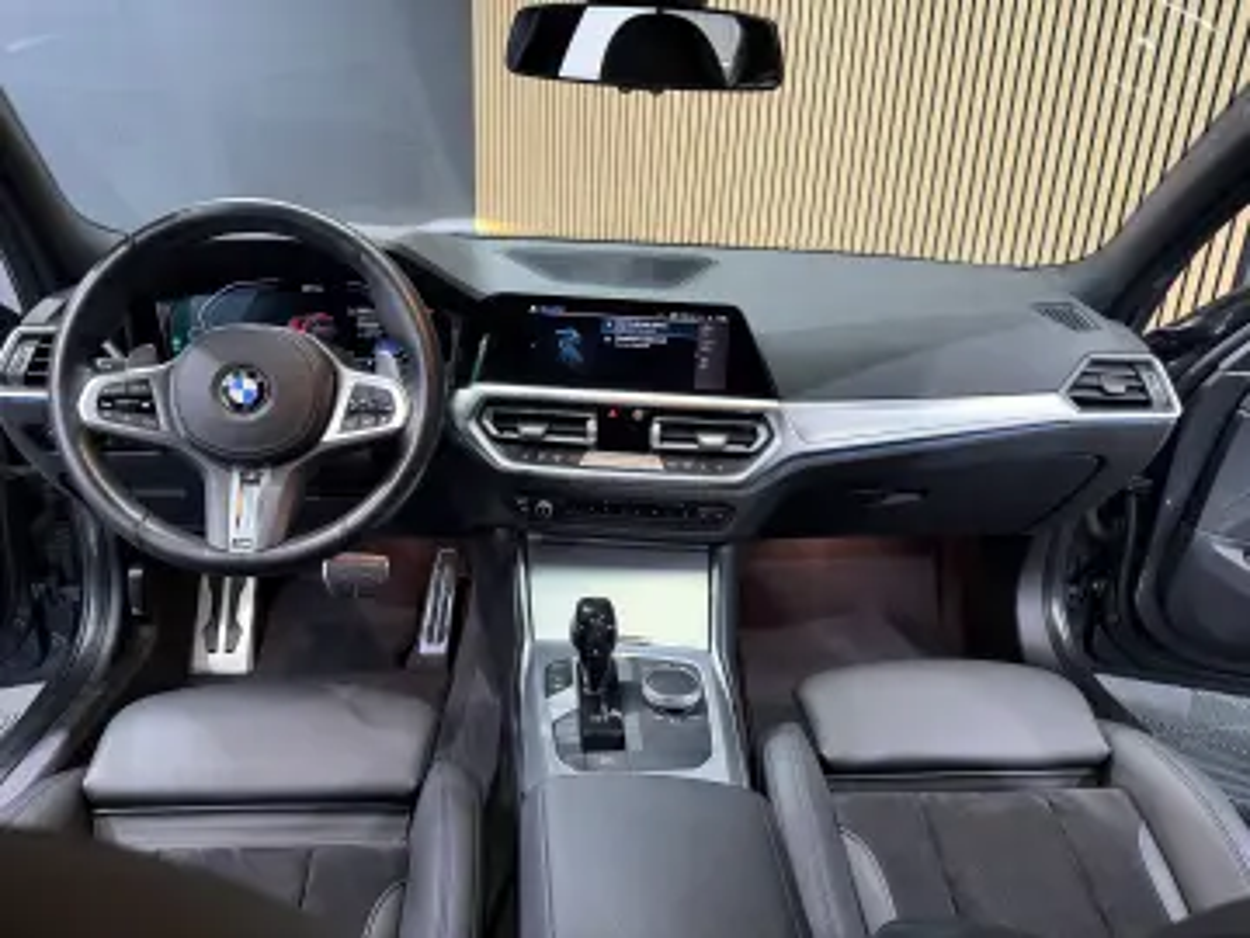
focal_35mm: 24
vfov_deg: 56.8
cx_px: 625
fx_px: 867
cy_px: 469
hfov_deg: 71.6
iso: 400
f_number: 1.78
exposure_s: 1/49
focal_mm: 6.76
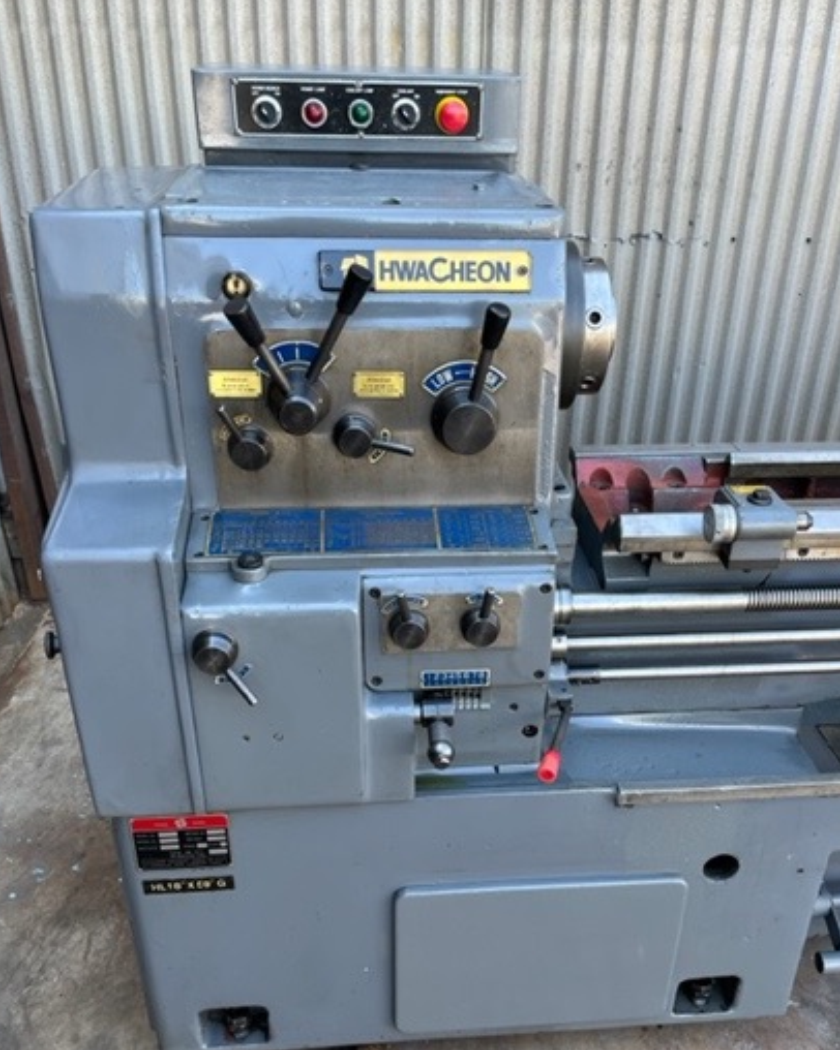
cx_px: 466
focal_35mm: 32
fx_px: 995
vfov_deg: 55.3
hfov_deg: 45.7
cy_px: 620
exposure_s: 1/143
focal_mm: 5.1
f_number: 1.6
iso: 32
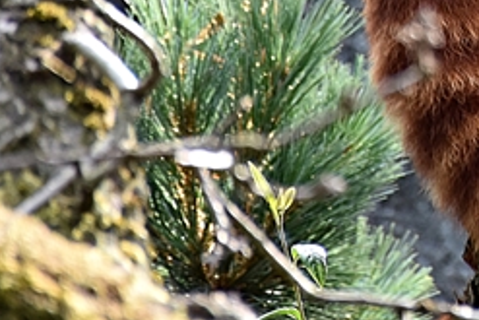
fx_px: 11582
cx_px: 793
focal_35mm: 870
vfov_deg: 1.6
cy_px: -280
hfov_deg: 2.4
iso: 640
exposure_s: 1/250
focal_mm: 140
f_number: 5.6
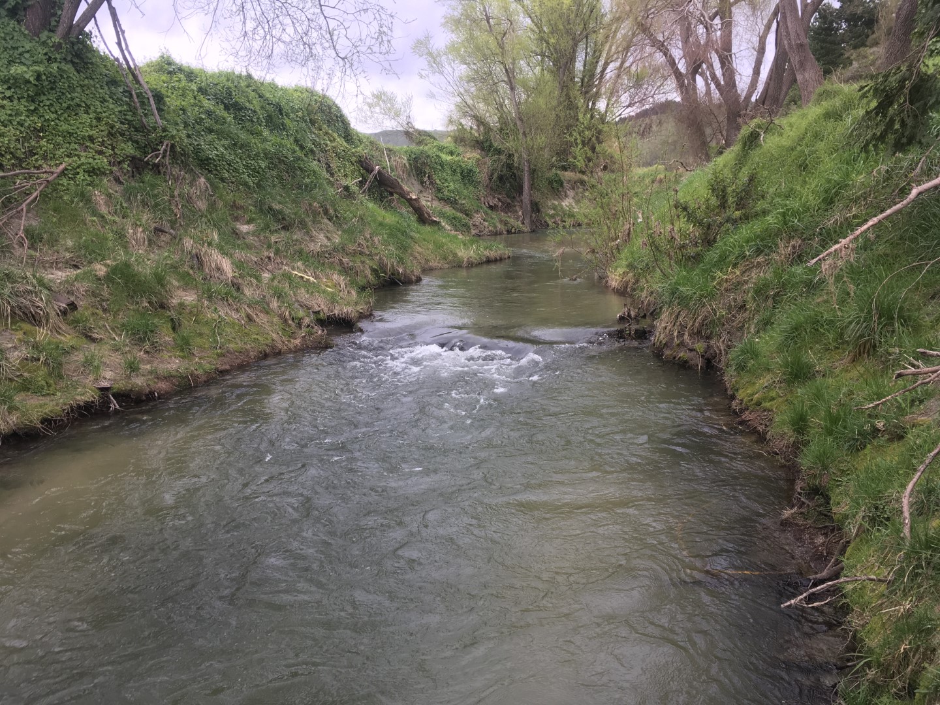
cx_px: 470
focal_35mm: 29
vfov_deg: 48.2
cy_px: 352
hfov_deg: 61.7
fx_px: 787
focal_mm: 4.15
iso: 25
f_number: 2.2
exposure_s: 1/107
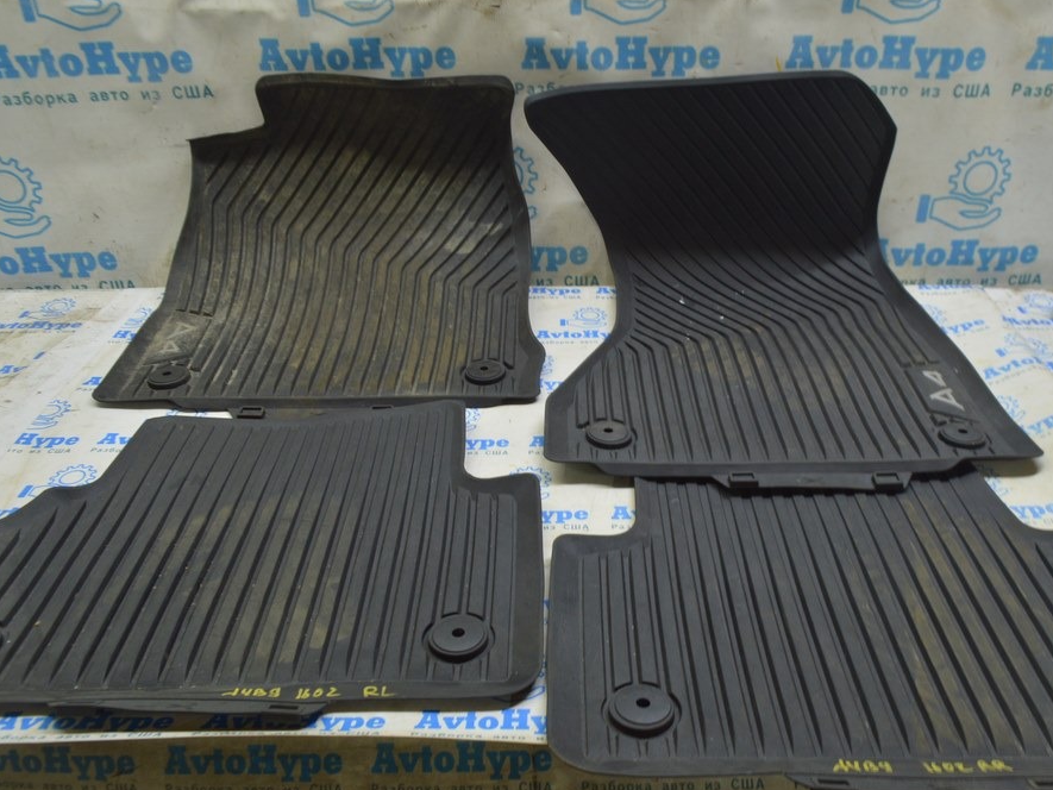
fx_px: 913
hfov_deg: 59.9
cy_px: 400
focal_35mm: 30
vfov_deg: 46.8
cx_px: 566
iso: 400
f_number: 5.6
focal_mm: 18
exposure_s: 1/20
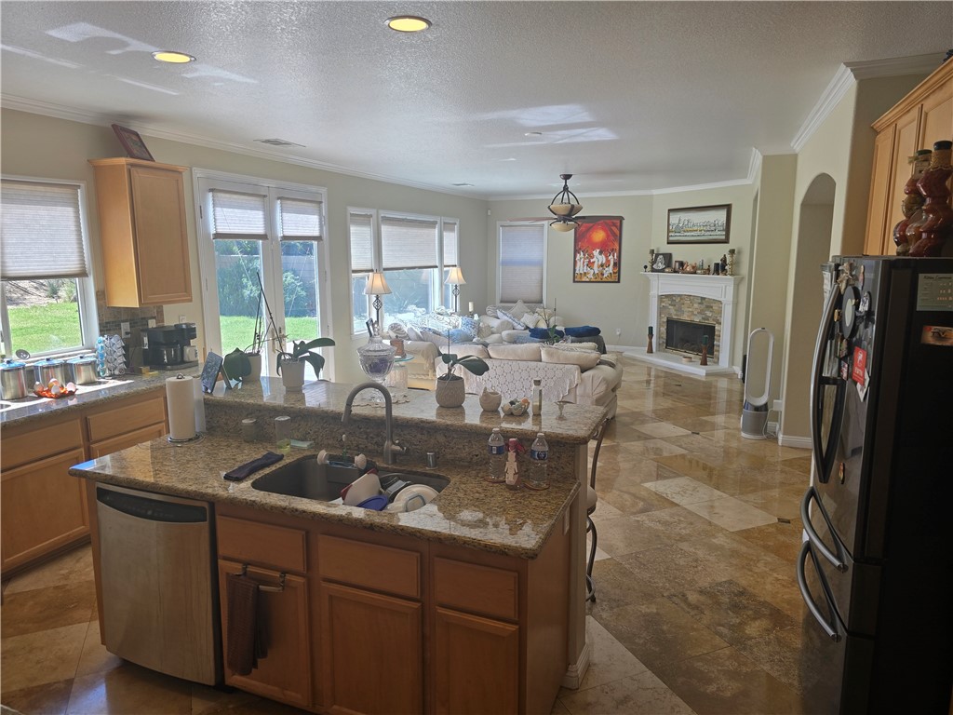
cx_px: 476
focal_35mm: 23
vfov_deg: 58.9
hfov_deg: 73.9
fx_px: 633
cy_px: 358
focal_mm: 6.3
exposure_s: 1/120
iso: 20
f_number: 1.7
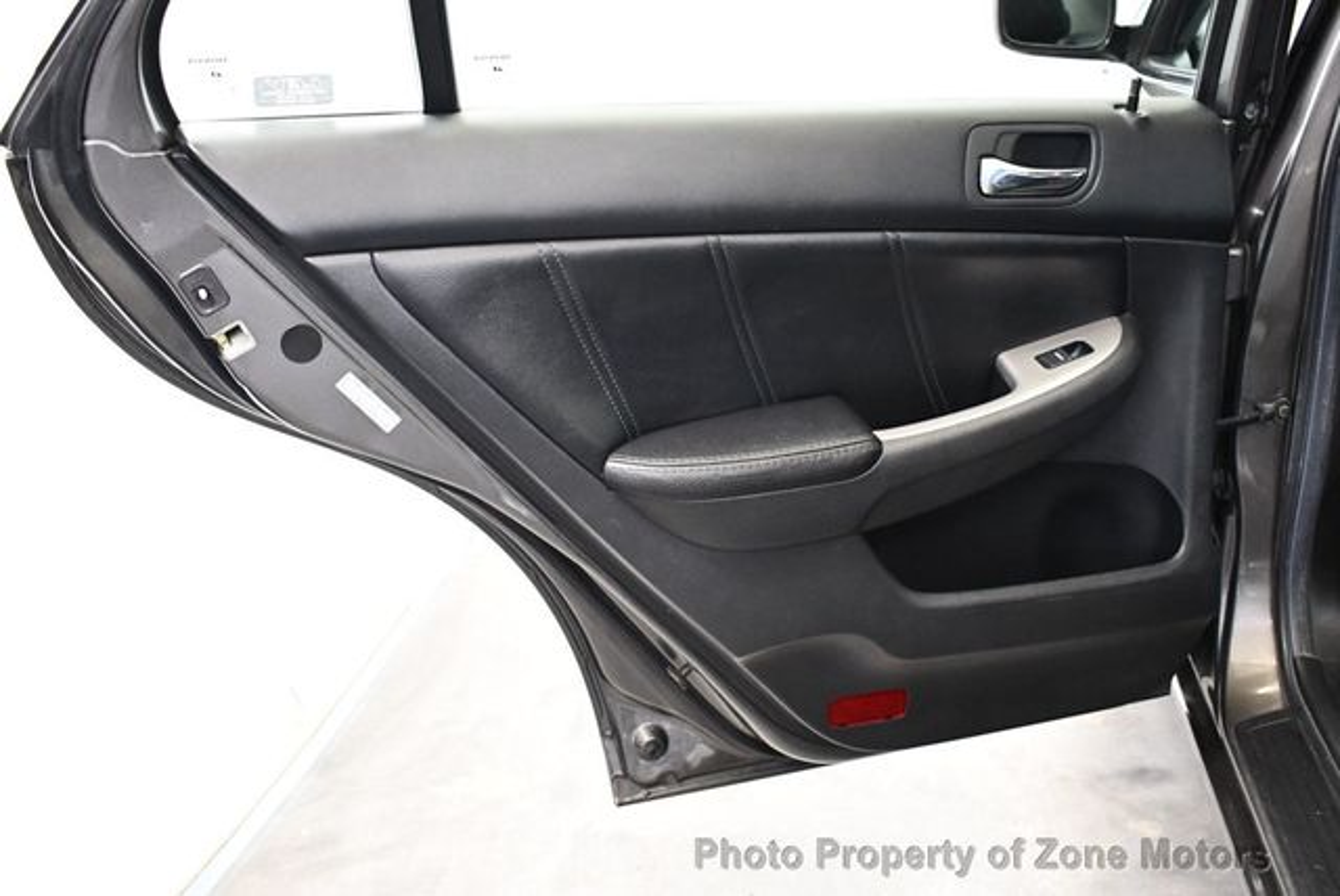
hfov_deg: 53.1
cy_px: 448
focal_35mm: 36
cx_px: 670
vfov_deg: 36.9
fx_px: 1341
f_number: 3.5
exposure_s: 1/60
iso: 3600
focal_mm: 18
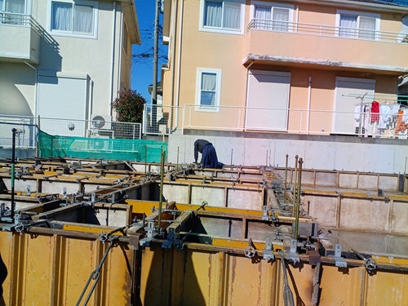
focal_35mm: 27
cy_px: 153
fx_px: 318
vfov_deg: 51.4
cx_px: 204
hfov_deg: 65.3
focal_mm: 3.58
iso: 40
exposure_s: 1/2427
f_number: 1.9
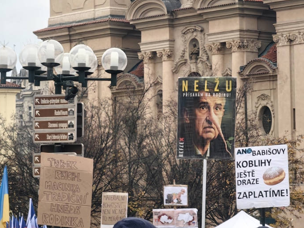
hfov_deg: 10.5
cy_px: 114
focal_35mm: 188
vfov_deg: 7.9
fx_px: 1652
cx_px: 152
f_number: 3.5
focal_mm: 16.85
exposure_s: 1/33.3
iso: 250
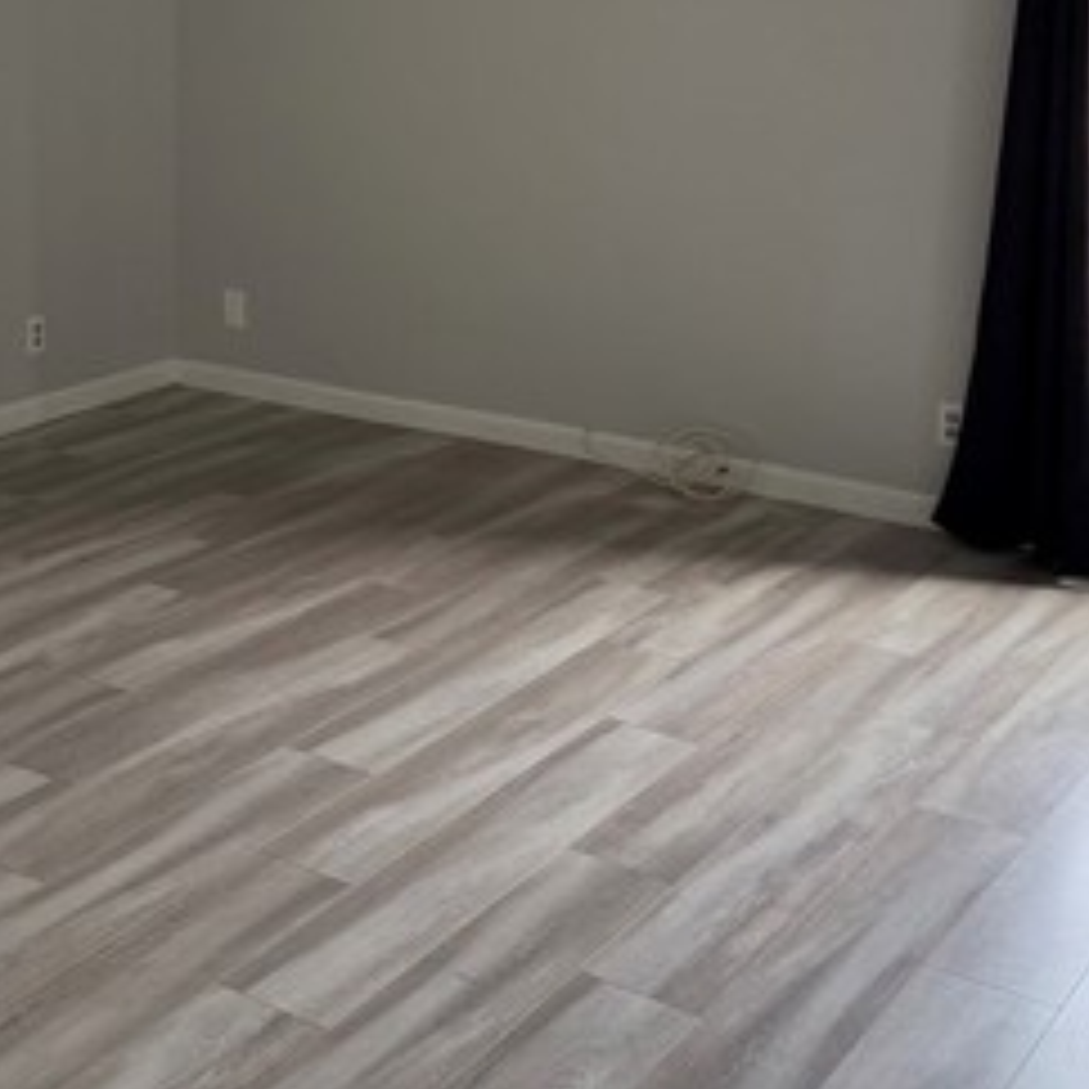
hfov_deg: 30.0
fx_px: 1993
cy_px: 207
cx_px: 261
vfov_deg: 29.8
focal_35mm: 56
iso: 200
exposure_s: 1/164
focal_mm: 6.76
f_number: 1.78
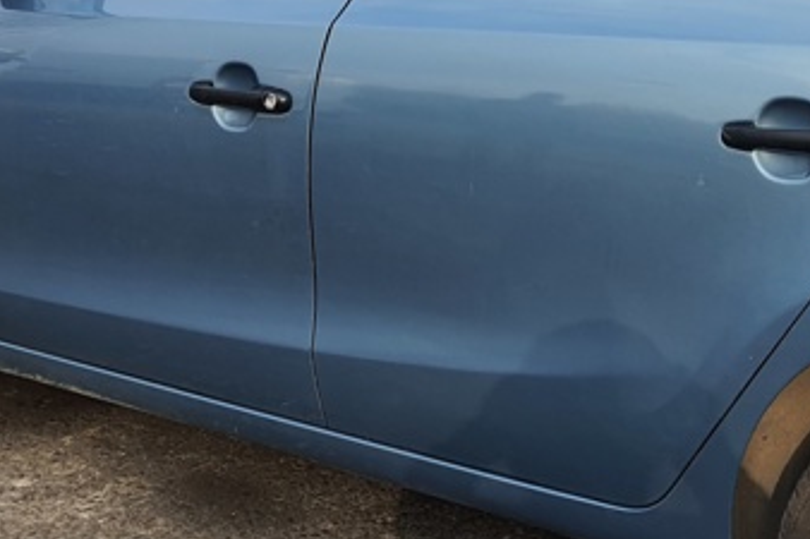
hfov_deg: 25.0
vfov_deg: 16.8
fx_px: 1799
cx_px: 618
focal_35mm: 80
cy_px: 65
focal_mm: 4.32
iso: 50
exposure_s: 1/812
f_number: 1.7
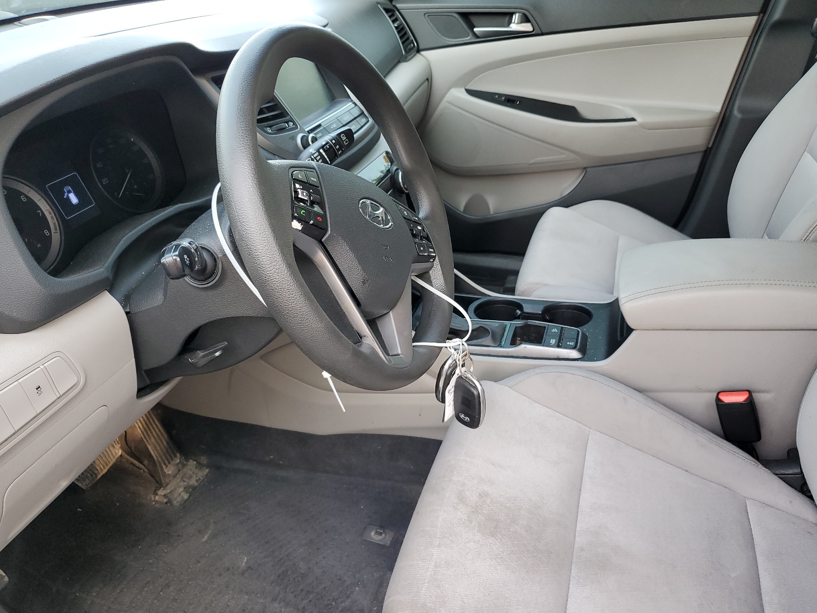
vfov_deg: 51.4
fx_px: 637
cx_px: 418
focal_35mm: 27
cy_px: 310
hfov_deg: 65.3
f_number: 1.5
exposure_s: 1/120
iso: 70
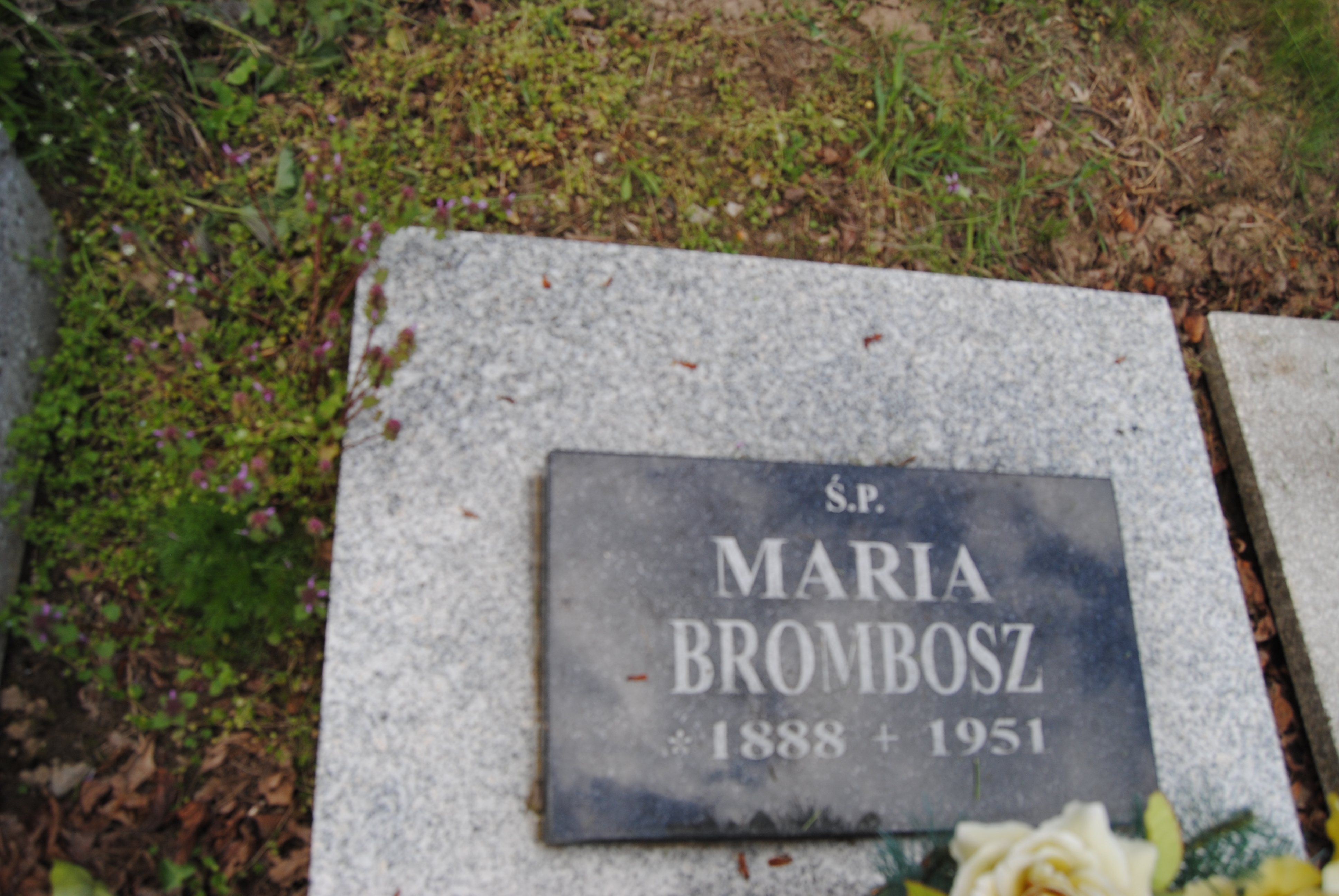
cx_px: 670
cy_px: 448
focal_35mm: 27
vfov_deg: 48.0
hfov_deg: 67.3
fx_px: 1005
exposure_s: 1/160
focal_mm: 18
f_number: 6.3
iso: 100
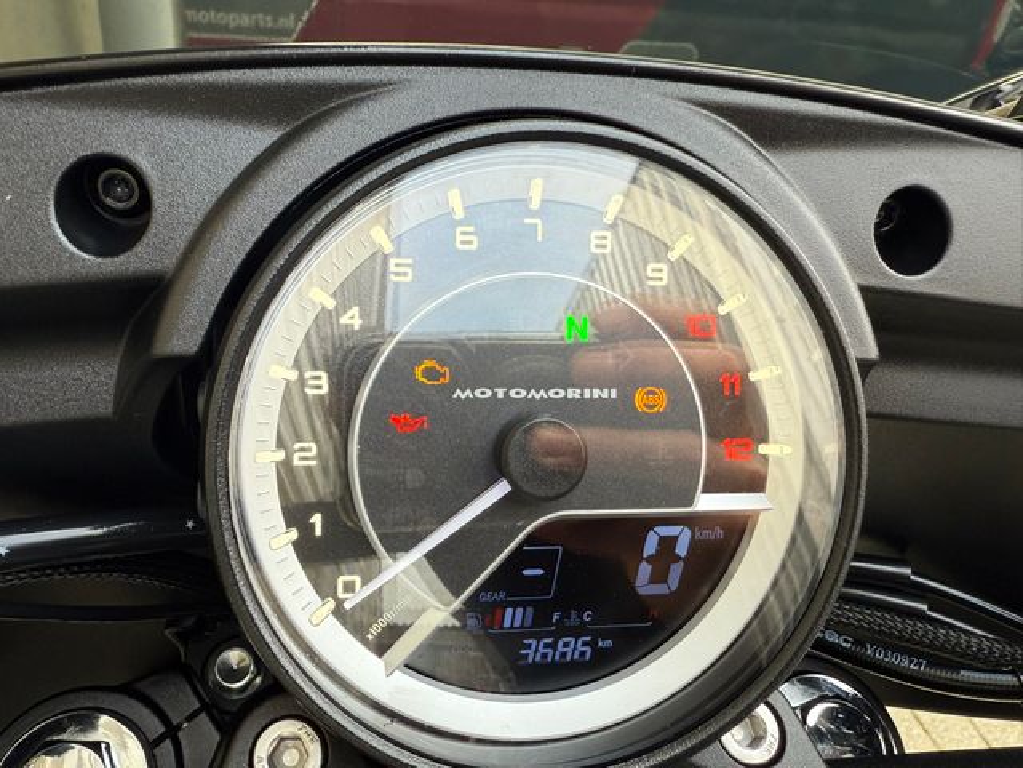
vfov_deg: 56.8
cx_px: 512
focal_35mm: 24
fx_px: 709
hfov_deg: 71.6
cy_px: 384
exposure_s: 1/99
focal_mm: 2.22
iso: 64
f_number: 2.2
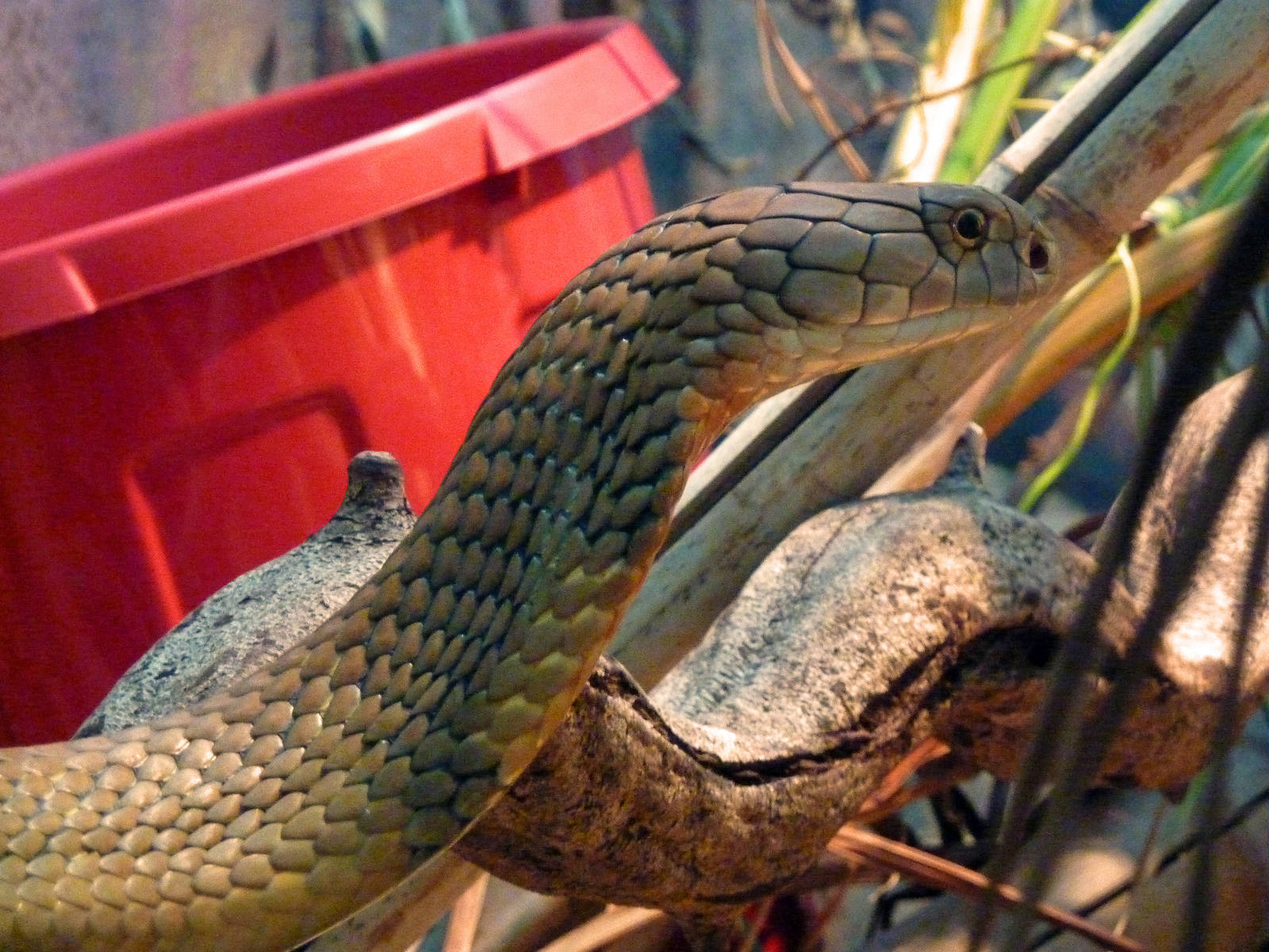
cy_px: 476
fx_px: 5389
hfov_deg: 13.4
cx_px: 634
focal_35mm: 147
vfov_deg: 10.1
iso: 1250
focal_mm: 24.1
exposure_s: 1/15
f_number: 4.5
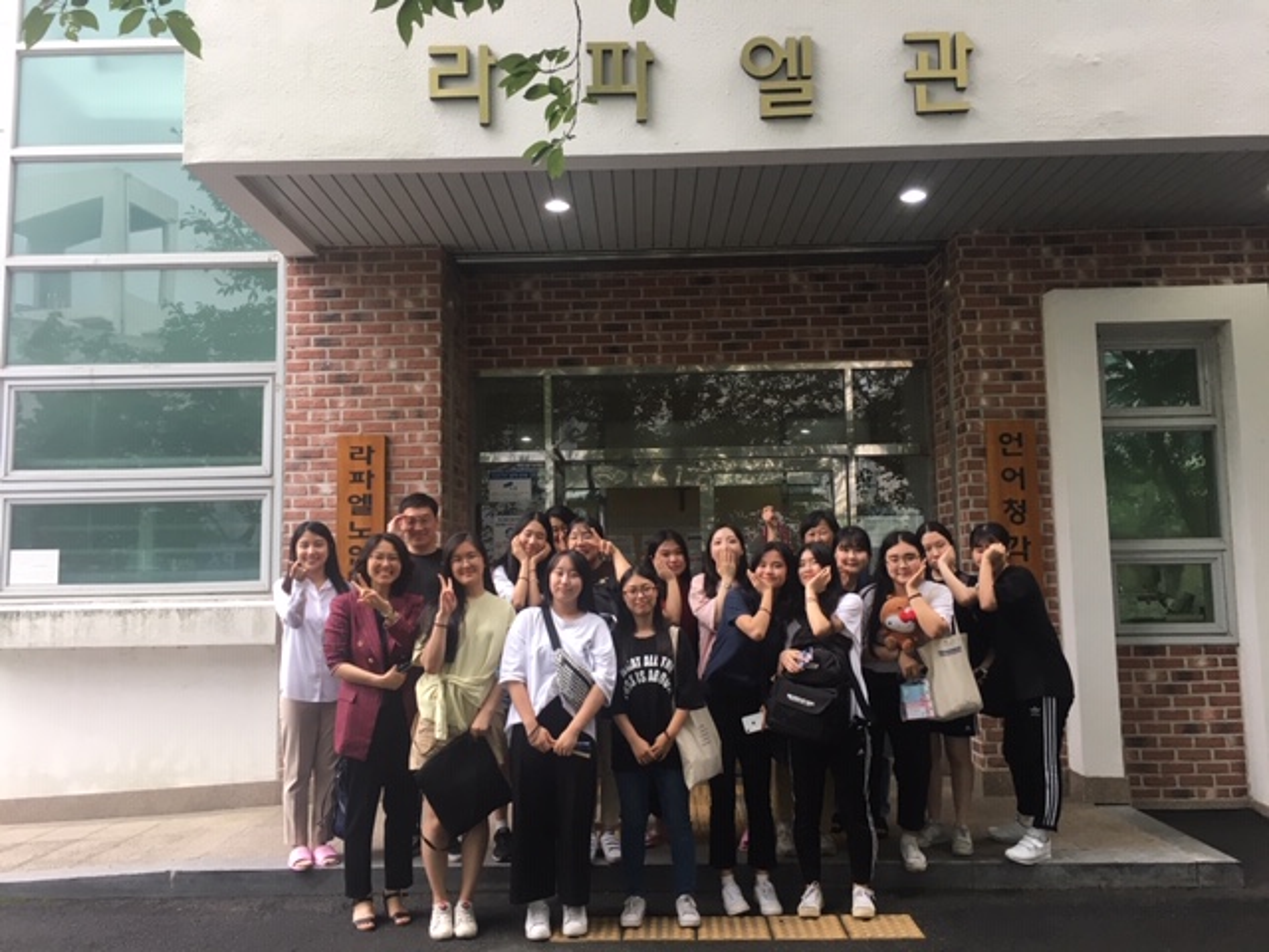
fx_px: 1063
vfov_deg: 48.2
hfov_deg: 61.7
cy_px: 476
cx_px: 634
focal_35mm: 29
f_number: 2.2
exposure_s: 1/30
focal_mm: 4.15
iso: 25
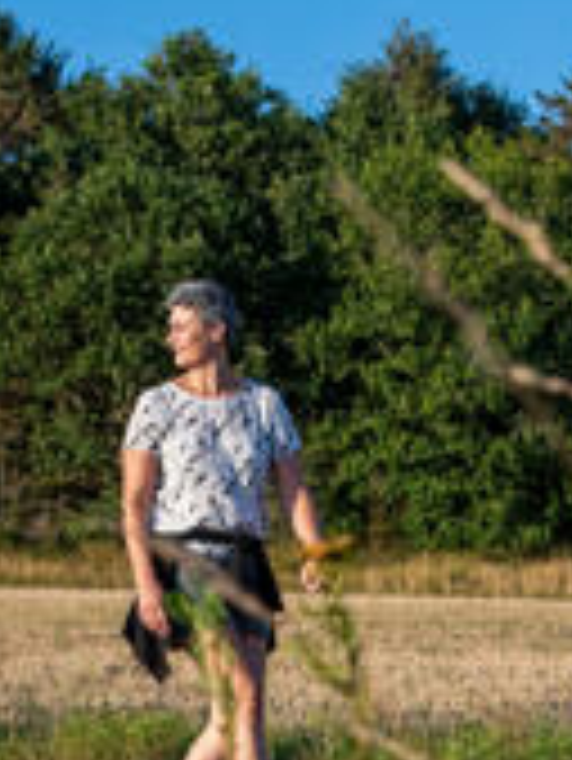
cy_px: 461
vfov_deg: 23.5
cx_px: -151
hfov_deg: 16.9
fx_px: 1826
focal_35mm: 83
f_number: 5.6
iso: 640
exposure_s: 1/1600
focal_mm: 30
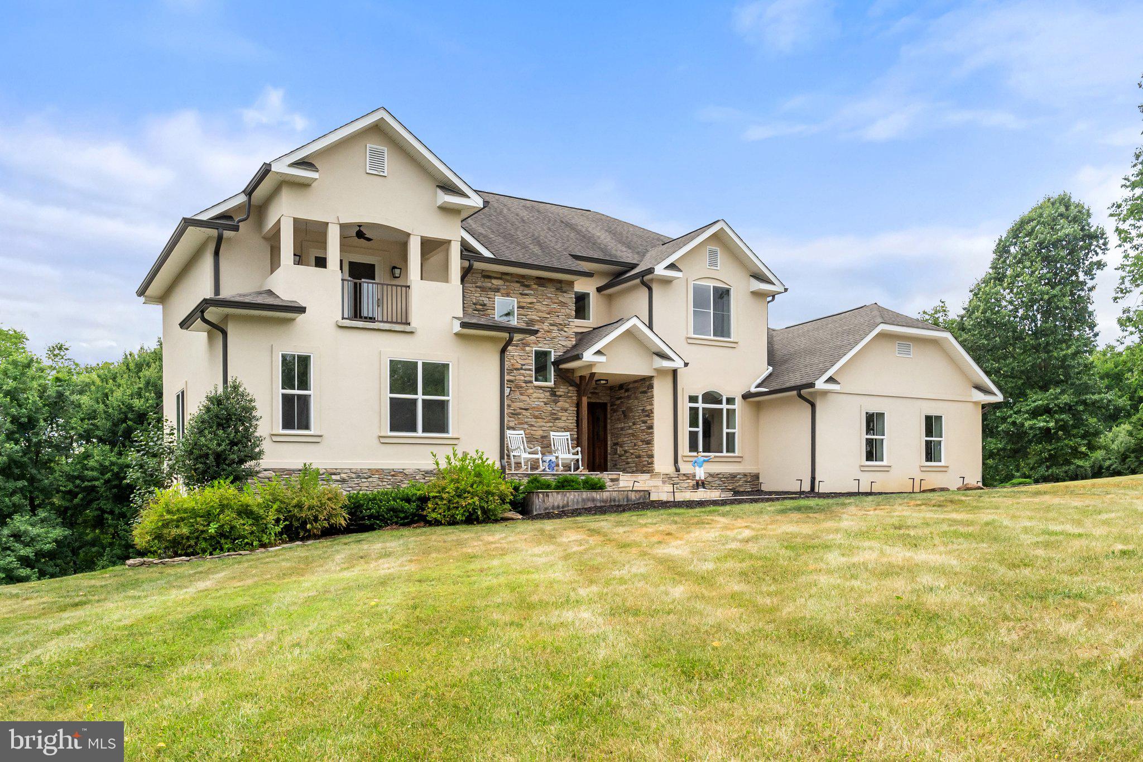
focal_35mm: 28
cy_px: 381
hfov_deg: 65.5
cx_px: 572
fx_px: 889
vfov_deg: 46.4
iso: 640
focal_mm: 19
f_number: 8
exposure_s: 1/1250
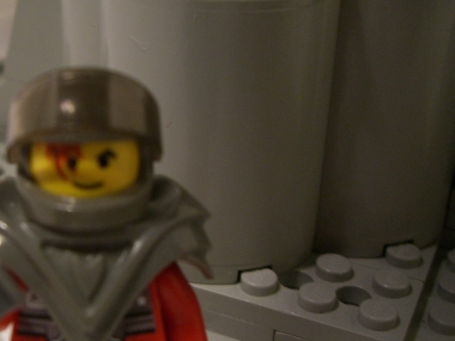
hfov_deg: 29.5
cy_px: 199
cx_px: 89
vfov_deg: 22.9
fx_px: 841
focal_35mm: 64
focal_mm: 6.2
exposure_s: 1/15
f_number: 2.7
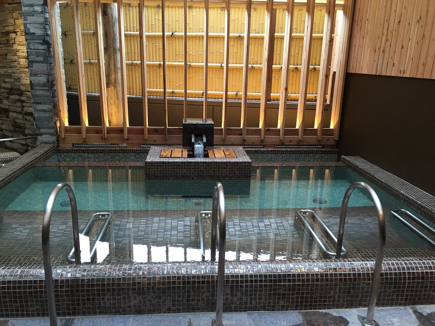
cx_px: 218
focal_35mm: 29
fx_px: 364
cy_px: 163
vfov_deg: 48.2
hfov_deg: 61.7
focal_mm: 4.15
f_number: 2.2
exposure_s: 1/30
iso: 32
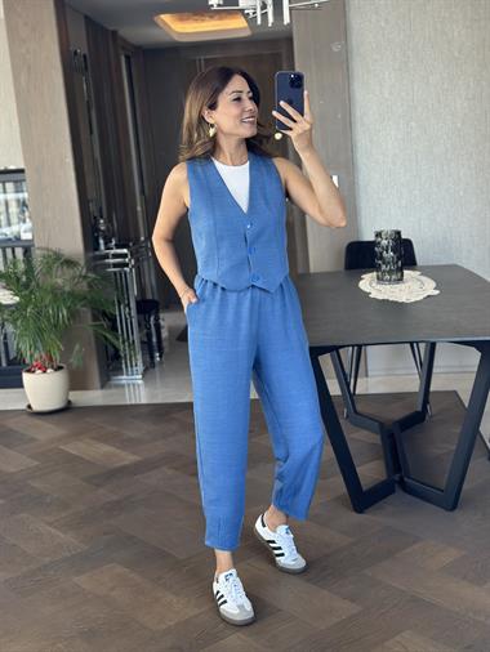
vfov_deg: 39.6
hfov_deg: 30.3
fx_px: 905
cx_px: 245
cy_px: 326
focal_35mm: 48
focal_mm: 6.86
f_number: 1.78
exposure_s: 1/65
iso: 125
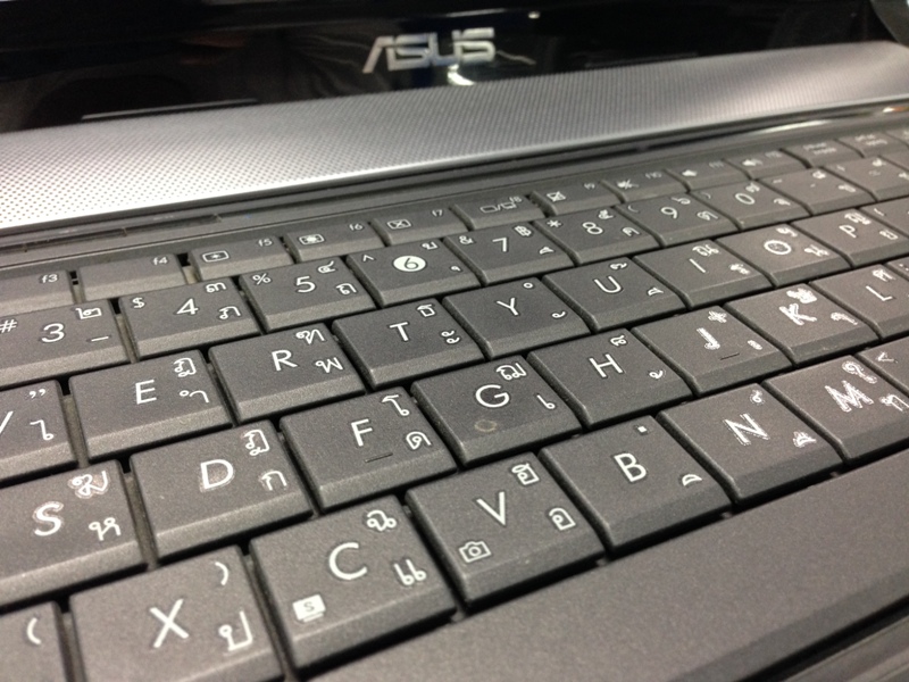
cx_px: 454
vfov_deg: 42.9
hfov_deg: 55.4
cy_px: 341
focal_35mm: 33
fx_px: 867
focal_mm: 4.12
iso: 160
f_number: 2.4
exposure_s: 1/20
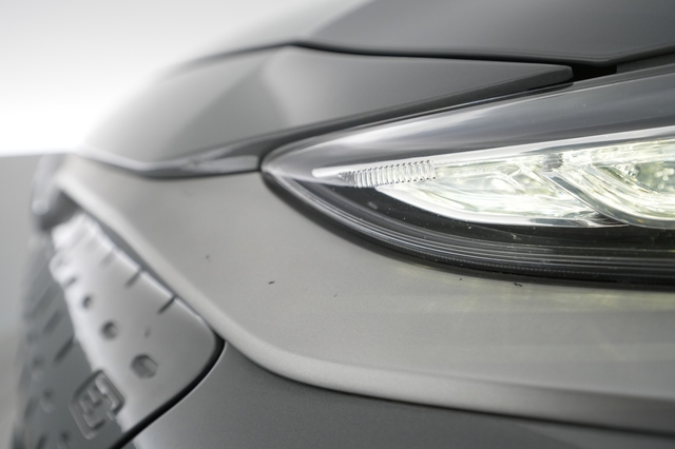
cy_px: 224
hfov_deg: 65.5
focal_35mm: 28
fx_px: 525
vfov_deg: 46.4
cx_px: 338
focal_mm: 28
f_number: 4.5
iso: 1600
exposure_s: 1/100
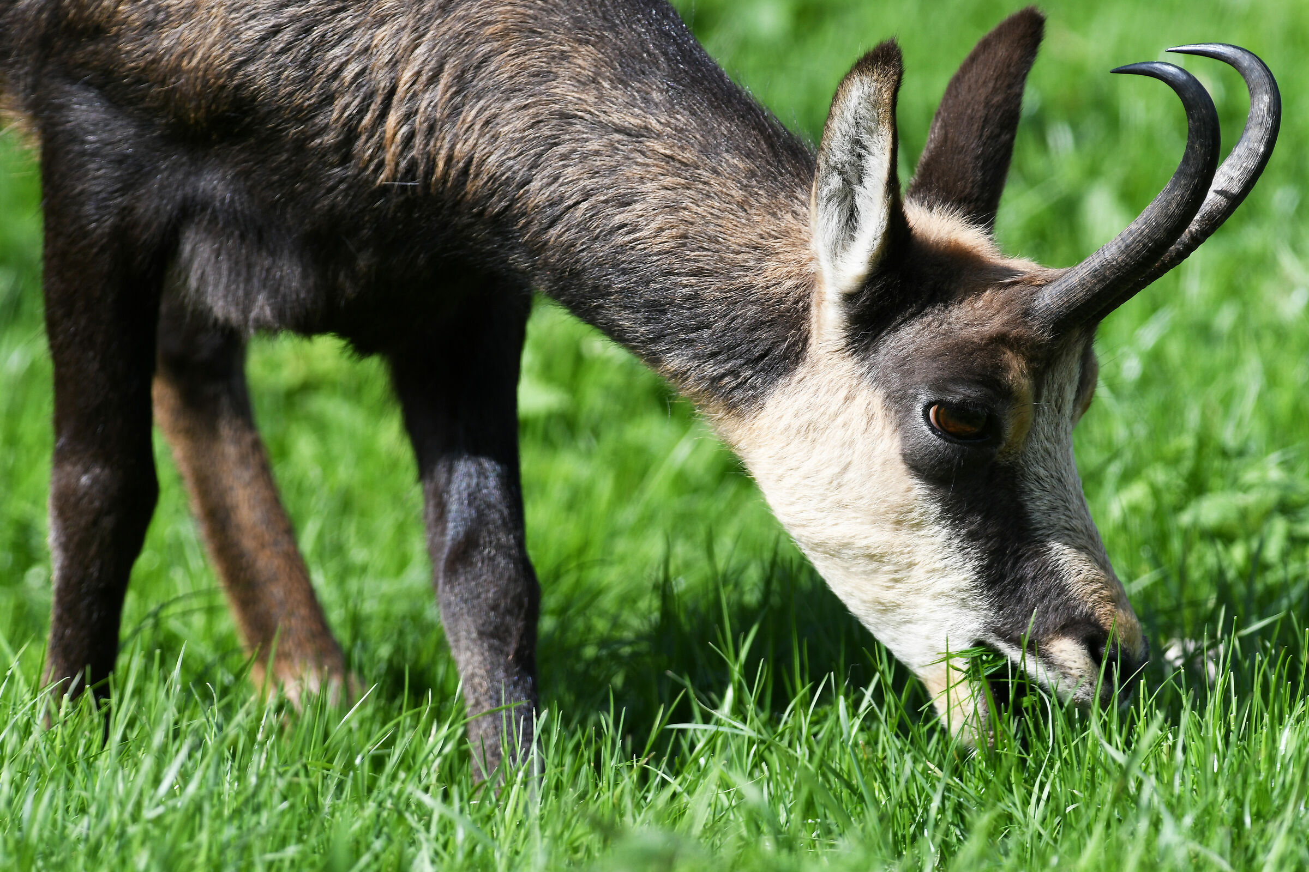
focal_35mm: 750
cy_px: 436
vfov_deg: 1.8
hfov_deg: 2.7
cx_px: 654
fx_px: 27269
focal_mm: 500
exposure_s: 1/800
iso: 320
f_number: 8
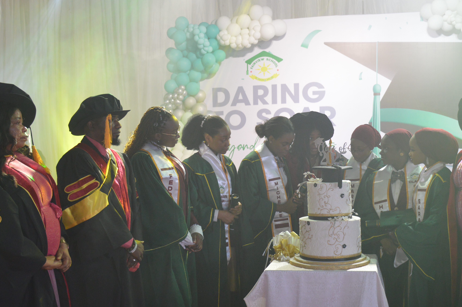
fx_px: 641
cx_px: 278
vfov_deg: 26.8
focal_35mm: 50
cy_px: 204
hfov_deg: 39.5
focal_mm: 22
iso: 640
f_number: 3.5
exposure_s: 1/60
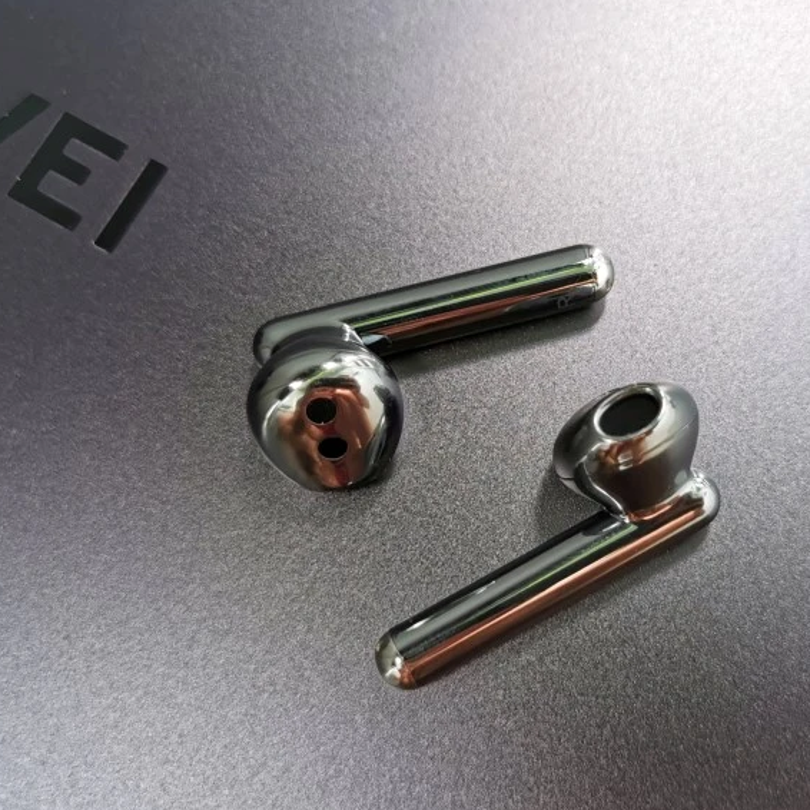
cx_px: 530
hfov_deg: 37.2
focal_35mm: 45
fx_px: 1191
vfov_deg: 37.6
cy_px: 412
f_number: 1.6
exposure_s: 1/99.9
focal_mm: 5.56
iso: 50
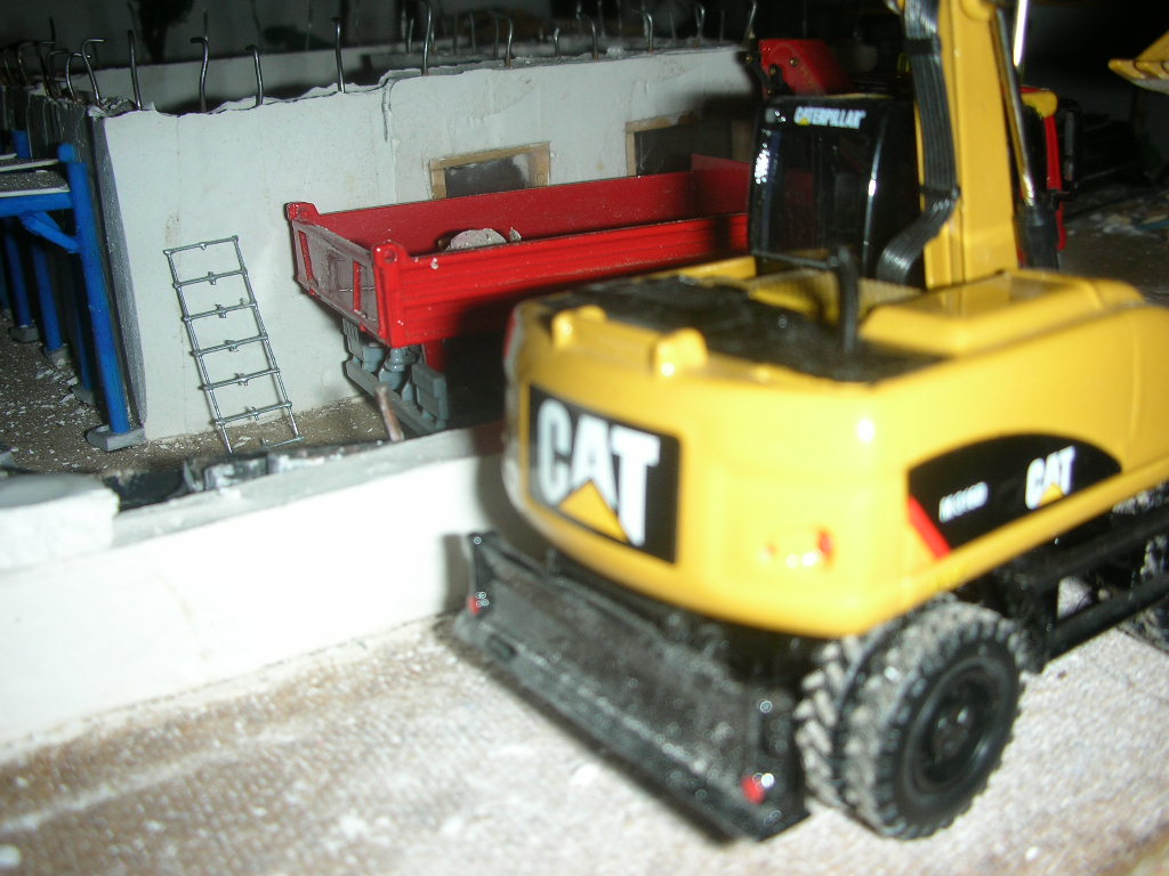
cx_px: 584
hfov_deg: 52.6
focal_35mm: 35
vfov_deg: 40.7
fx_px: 1182
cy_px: 438
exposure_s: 1/60.1
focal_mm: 5.8
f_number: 3
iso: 50
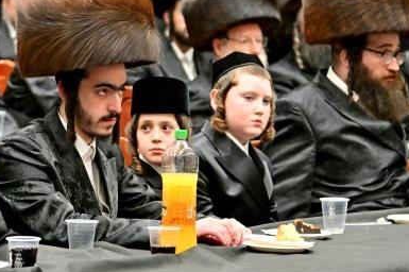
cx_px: 5
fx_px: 3383
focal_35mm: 298
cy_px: 69
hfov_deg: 6.9
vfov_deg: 4.6
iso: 400
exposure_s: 1/250
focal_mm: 75
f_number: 2.8
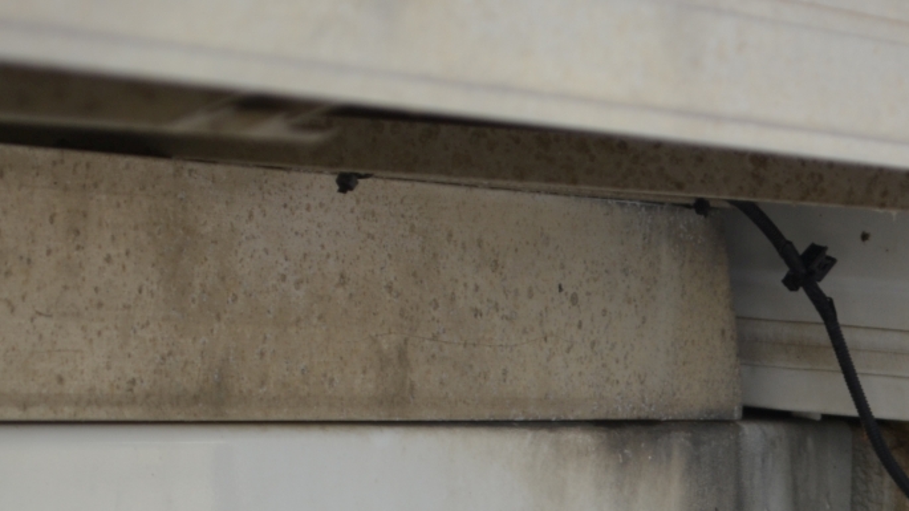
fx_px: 4603
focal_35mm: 191
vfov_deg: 6.3
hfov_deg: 11.2
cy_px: 679
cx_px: 802
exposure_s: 1/125
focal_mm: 52
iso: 110
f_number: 5.6
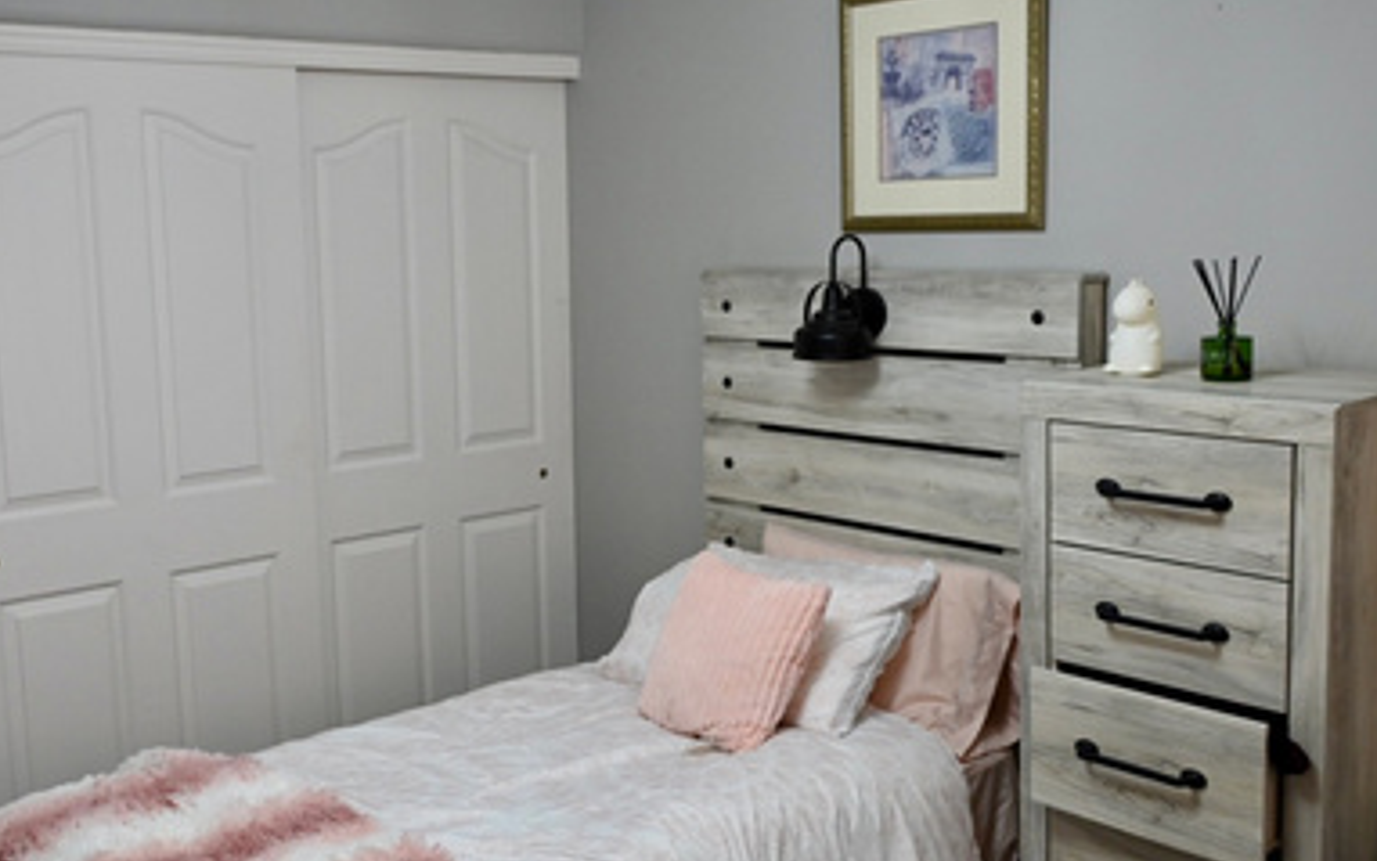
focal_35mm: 41
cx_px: 584
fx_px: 1539
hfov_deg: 48.0
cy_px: 449
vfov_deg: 31.3
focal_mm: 24
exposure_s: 1/125
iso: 1100
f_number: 4
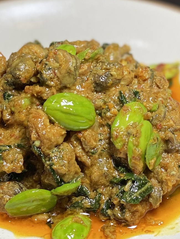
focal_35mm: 64
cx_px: 80
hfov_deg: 22.9
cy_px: 132
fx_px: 444
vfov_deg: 30.2
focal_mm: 6
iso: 50
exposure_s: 1/100
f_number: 2
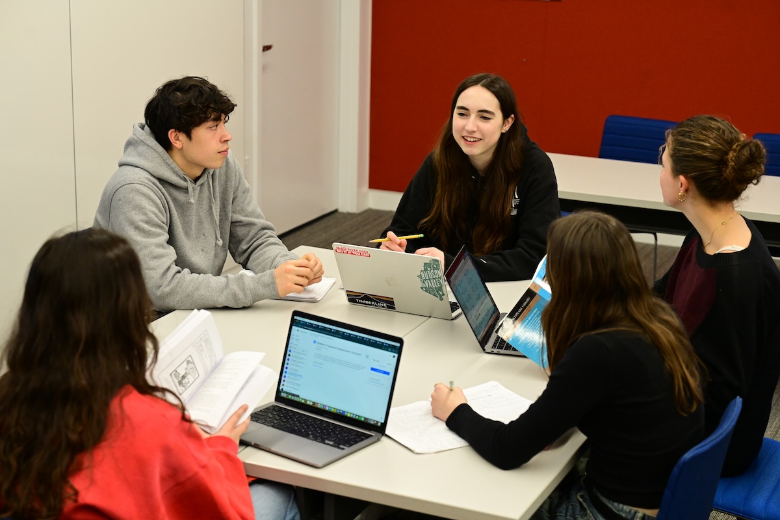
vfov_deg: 19.5
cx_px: 390
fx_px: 1517
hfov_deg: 28.8
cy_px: 260
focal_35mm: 70
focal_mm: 70
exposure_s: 1/400
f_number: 4.5
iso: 4000
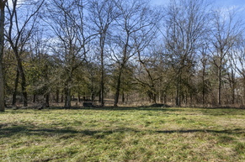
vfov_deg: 55.2
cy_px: 97
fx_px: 154
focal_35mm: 23
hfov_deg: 76.0
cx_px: 148
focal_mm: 11
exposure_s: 1/125
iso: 125
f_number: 10
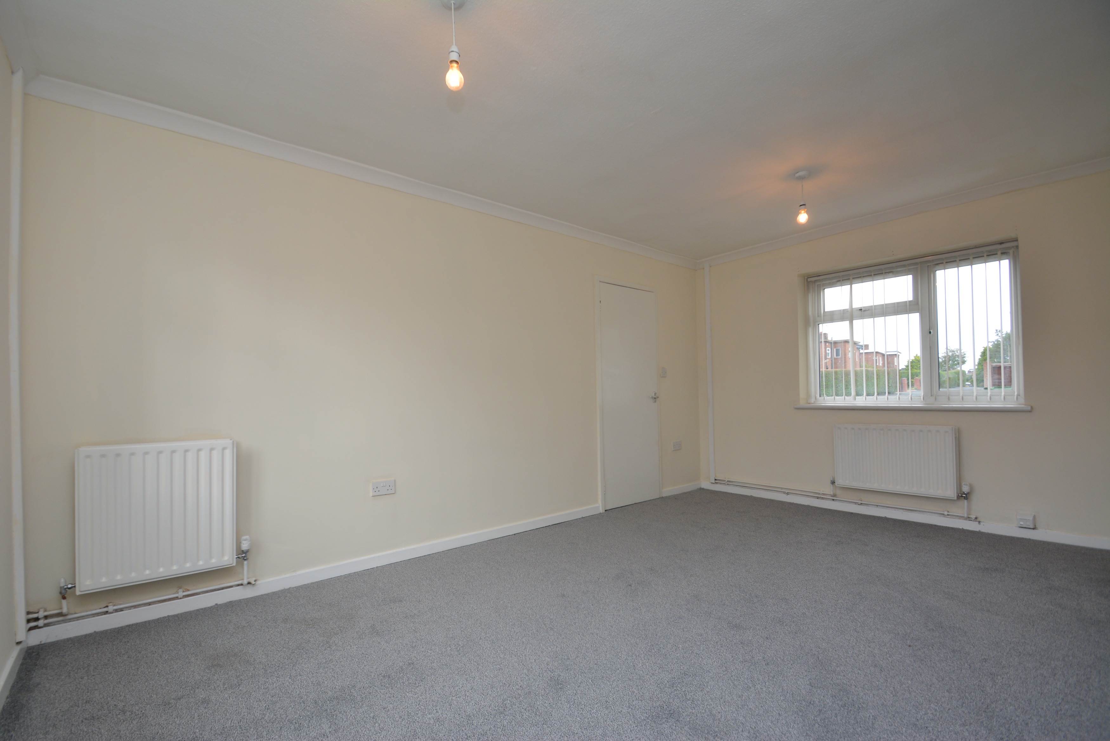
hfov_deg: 100.4
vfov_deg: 77.4
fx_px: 463
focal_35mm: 15
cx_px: 555
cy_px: 370
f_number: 4.5
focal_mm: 10
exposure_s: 1/80
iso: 200
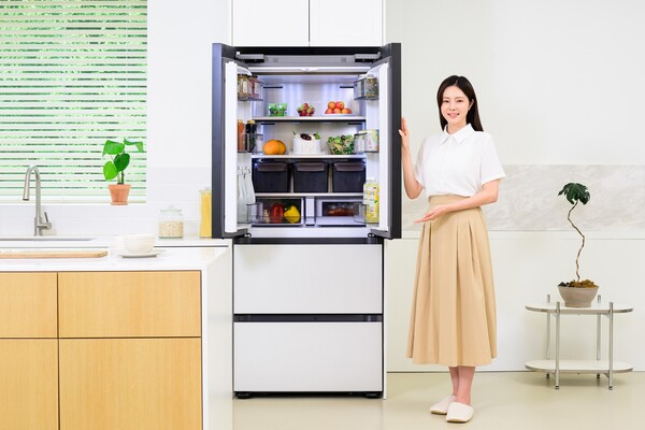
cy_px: 215
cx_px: 322
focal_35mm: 54
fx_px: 967
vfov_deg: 25.1
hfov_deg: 36.9
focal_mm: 54
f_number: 8
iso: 800
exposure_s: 1/125
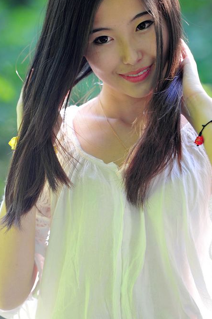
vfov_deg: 7.7
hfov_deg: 5.1
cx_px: 114
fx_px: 2367
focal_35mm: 268
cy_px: 154
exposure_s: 1/125
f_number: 3.2
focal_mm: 175
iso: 200
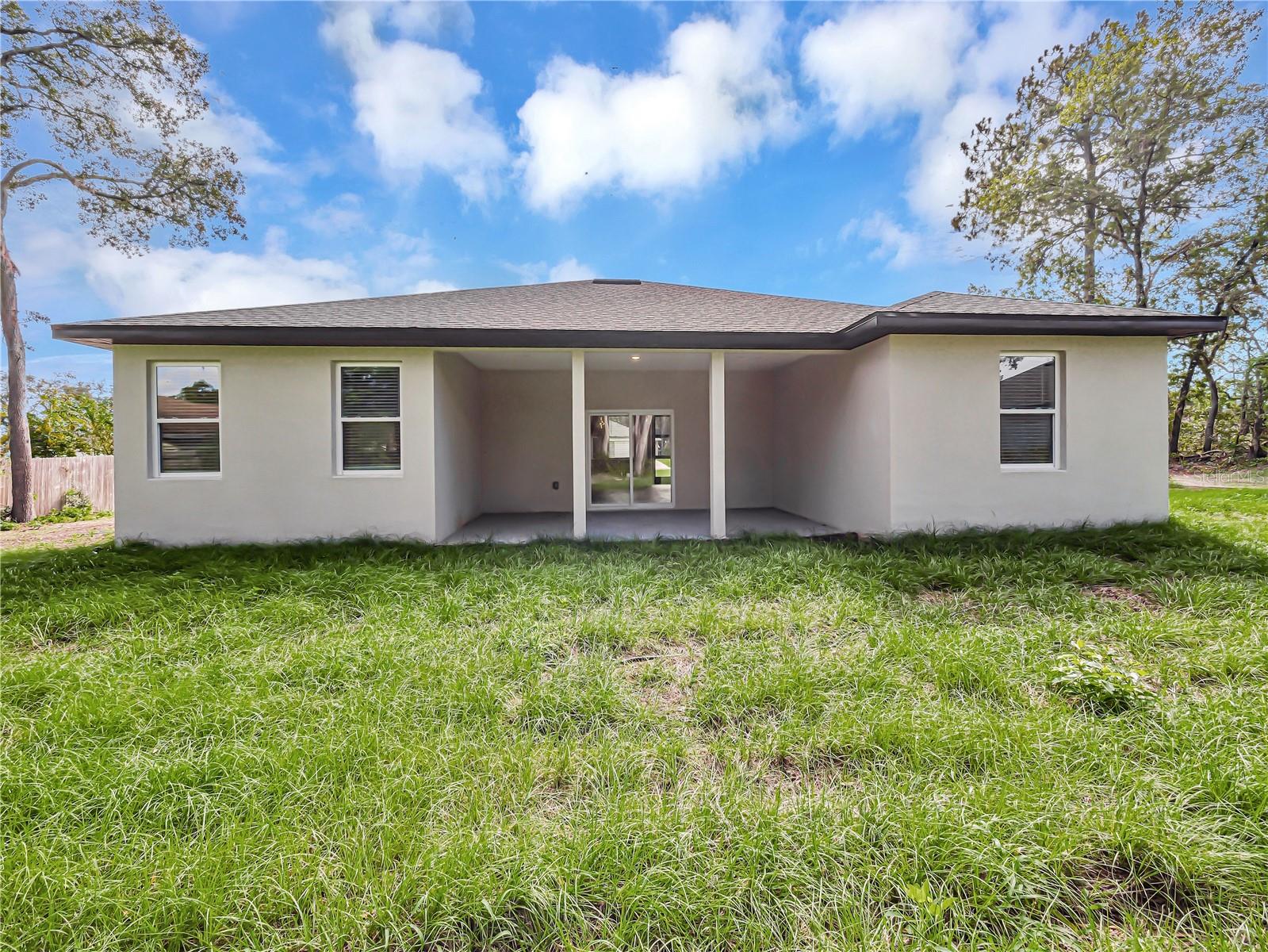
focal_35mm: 14
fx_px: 513
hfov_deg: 102.1
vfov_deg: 85.7
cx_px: 634
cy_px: 476
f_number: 8
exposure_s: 1/100
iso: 100
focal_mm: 7
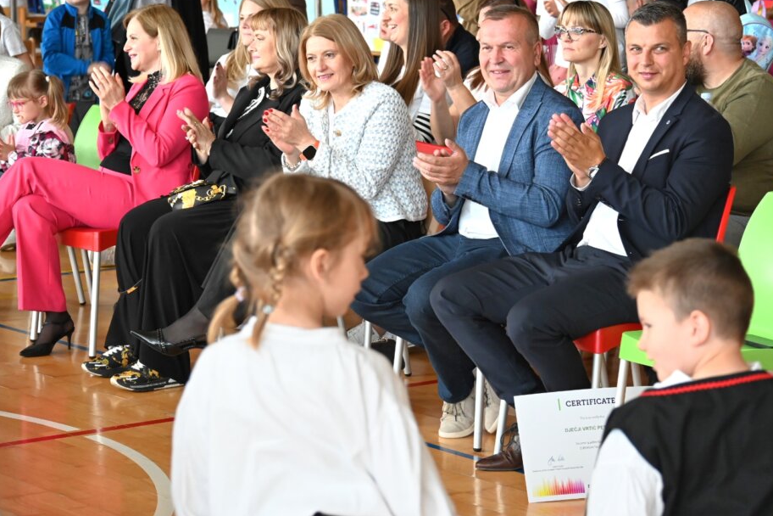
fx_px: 2567
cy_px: 236
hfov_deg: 17.1
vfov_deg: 11.5
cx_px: 432
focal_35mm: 120
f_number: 4.8
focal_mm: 71
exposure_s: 1/125
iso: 2000
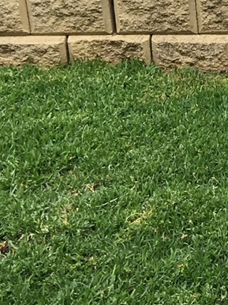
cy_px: -119
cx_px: 564
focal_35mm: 154
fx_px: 1354
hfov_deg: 8.7
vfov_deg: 12.3
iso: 25
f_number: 2.2
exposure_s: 1/152
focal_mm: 4.15
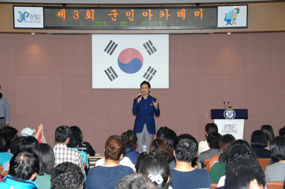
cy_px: 94
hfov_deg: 26.0
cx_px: 142
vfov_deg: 17.4
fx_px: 617
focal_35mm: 78
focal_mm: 52
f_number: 6.7
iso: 800
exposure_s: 1/60
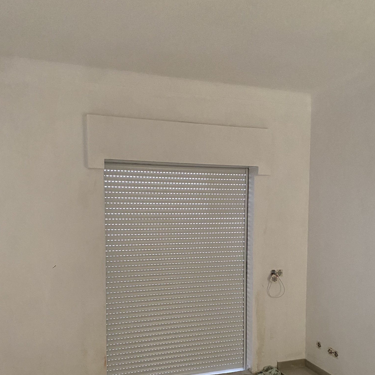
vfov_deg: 51.6
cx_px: 188
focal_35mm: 31
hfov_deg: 52.5
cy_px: 248
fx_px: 380
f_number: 1.8
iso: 500
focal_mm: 4.25
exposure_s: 1/49
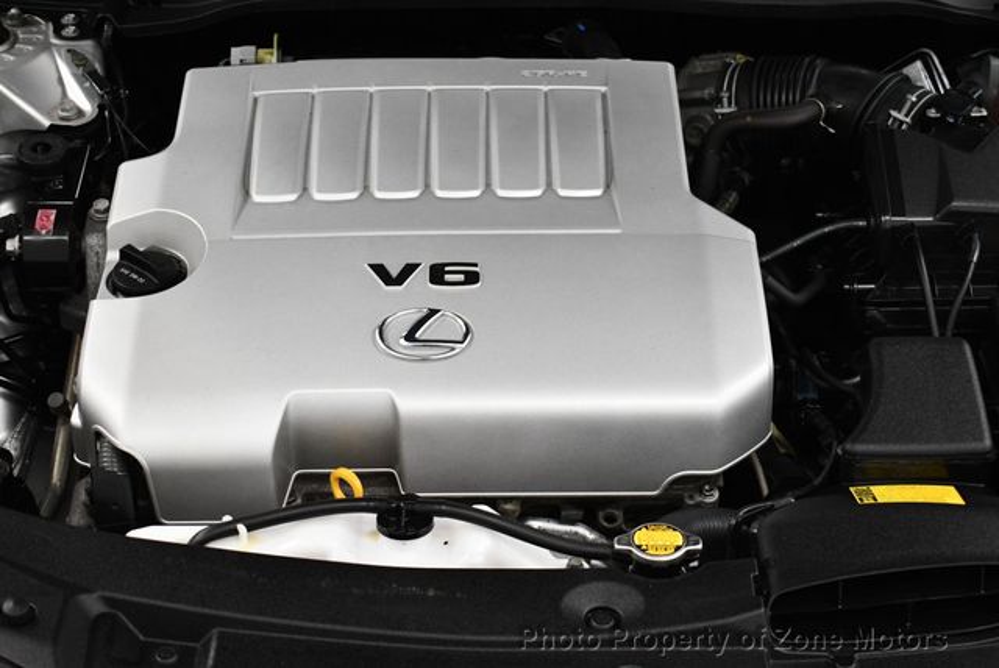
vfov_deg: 19.5
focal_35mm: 70
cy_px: 334
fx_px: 1944
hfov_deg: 28.8
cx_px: 500
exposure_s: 1/125
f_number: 4.5
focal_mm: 35
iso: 1600
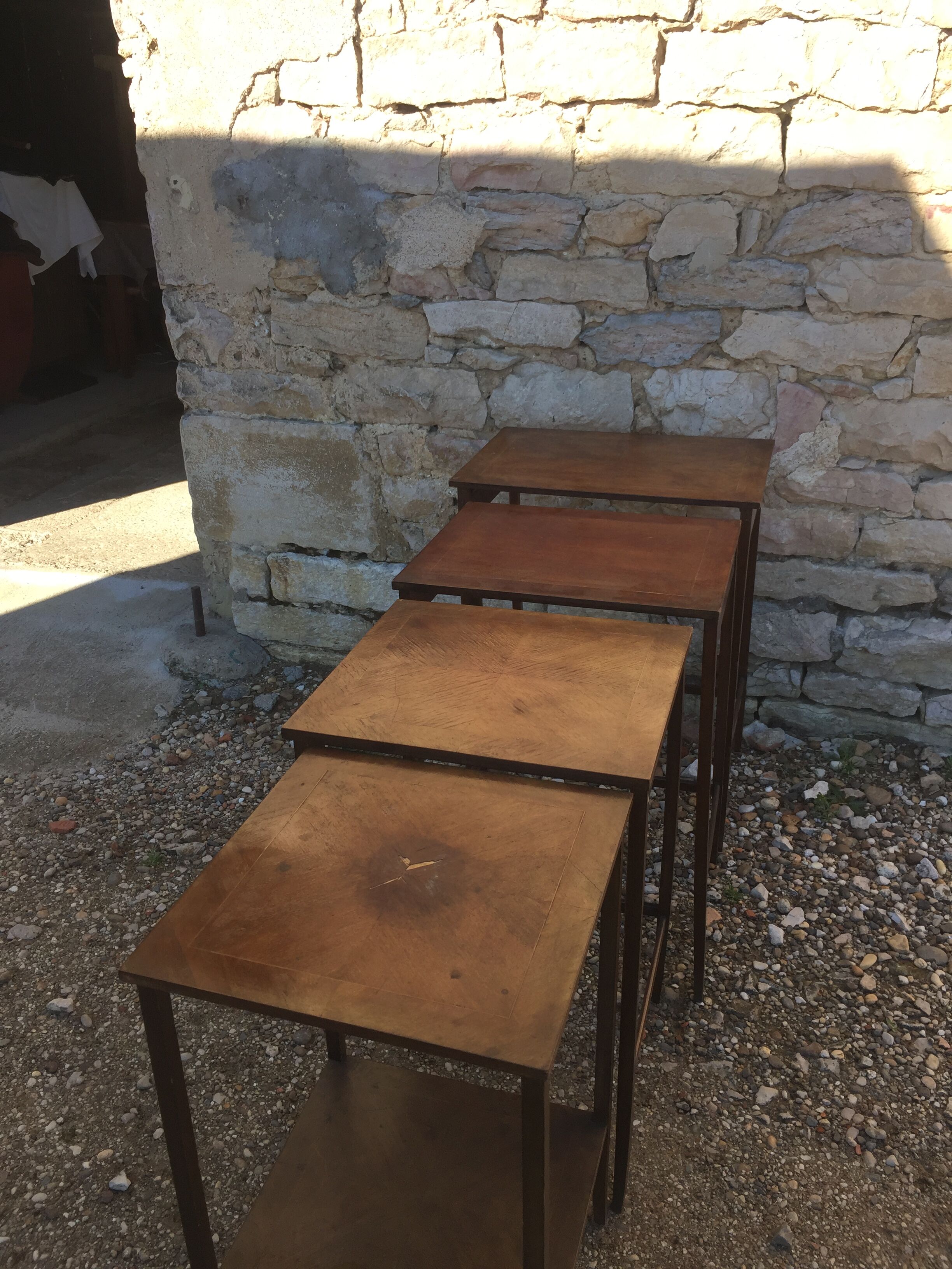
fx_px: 1063
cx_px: 476
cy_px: 634
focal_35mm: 29
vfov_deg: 61.7
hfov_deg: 48.2
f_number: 2.2
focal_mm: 4.15
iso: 32
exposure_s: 1/648
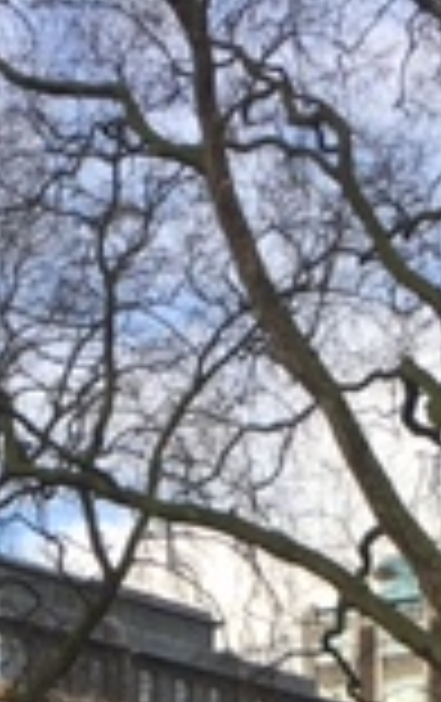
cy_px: 1076
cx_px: 176
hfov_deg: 10.4
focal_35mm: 126
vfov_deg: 15.2
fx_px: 2414
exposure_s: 1/499
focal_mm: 4.15
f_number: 2.2
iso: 25
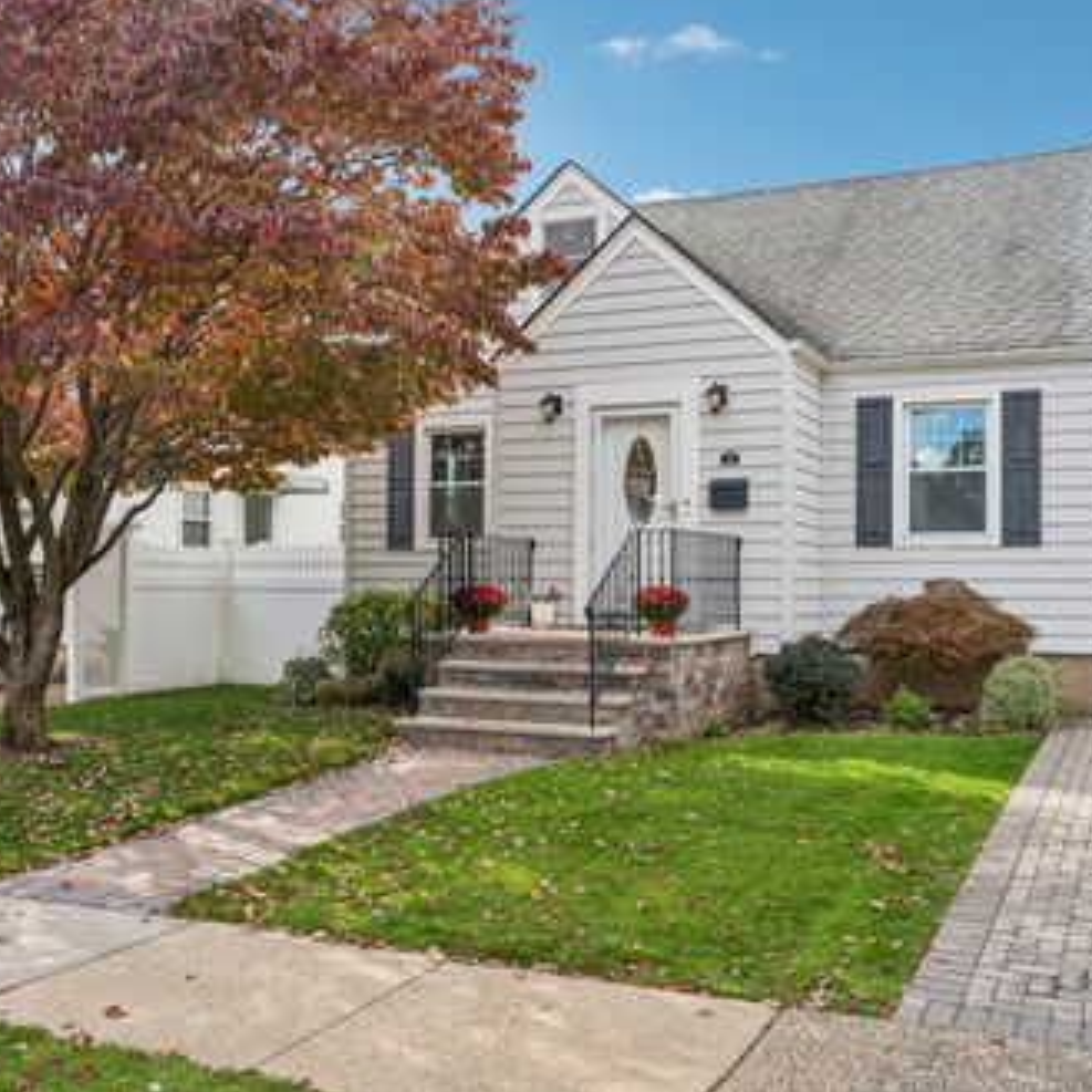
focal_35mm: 32
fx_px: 1139
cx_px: 670
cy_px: 546
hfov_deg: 50.8
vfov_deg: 51.2
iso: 400
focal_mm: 24.7
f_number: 8
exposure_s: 1/400
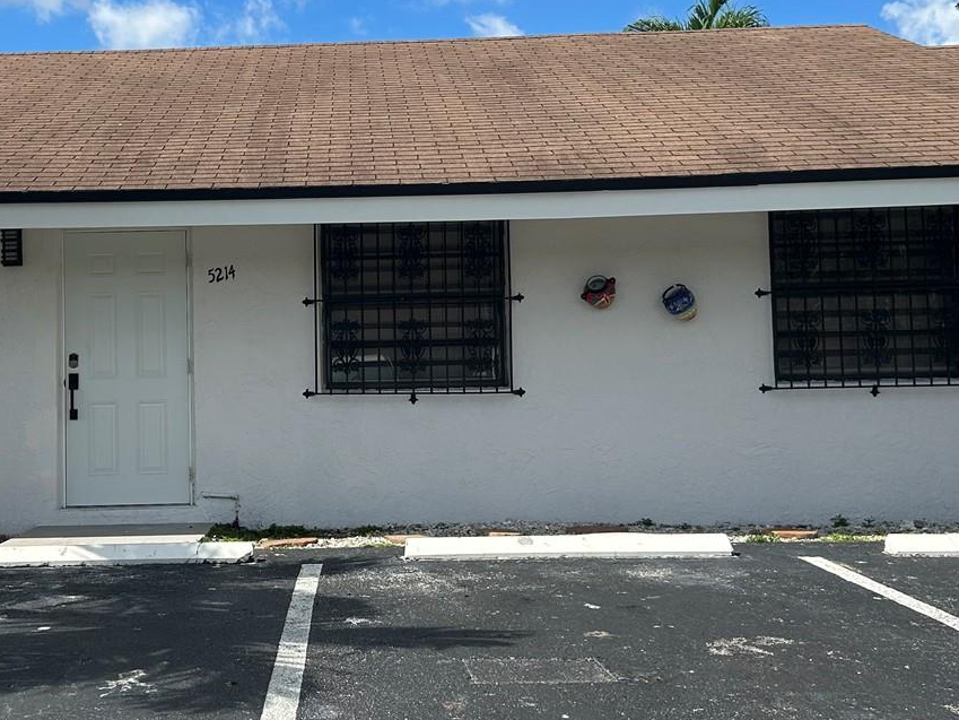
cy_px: 330
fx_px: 1358
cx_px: 294
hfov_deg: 38.3
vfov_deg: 29.7
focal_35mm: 49
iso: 50
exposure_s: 1/3831
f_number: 1.5
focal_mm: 5.7
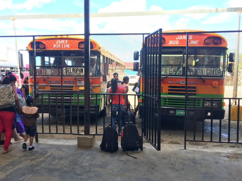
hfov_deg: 60.0
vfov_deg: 46.8
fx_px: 210
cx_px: 120
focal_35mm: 30
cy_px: 89
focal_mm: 4.15
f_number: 2.2
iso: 25
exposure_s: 1/120
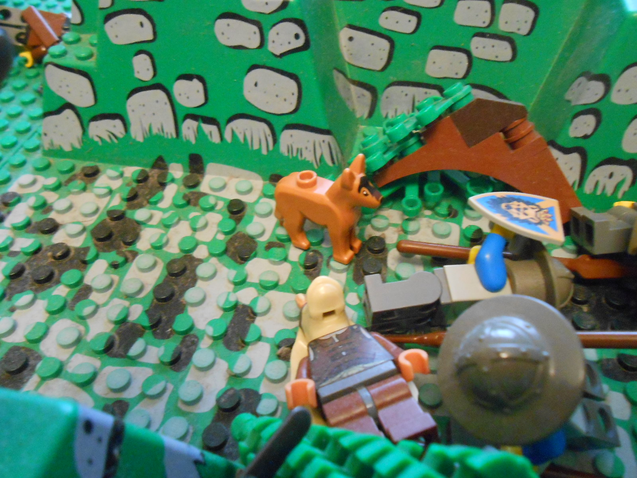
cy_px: 239
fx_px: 552
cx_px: 318
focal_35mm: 30
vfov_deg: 46.8
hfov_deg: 60.0
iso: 800
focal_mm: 5.3
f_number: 3.8
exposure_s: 1/3
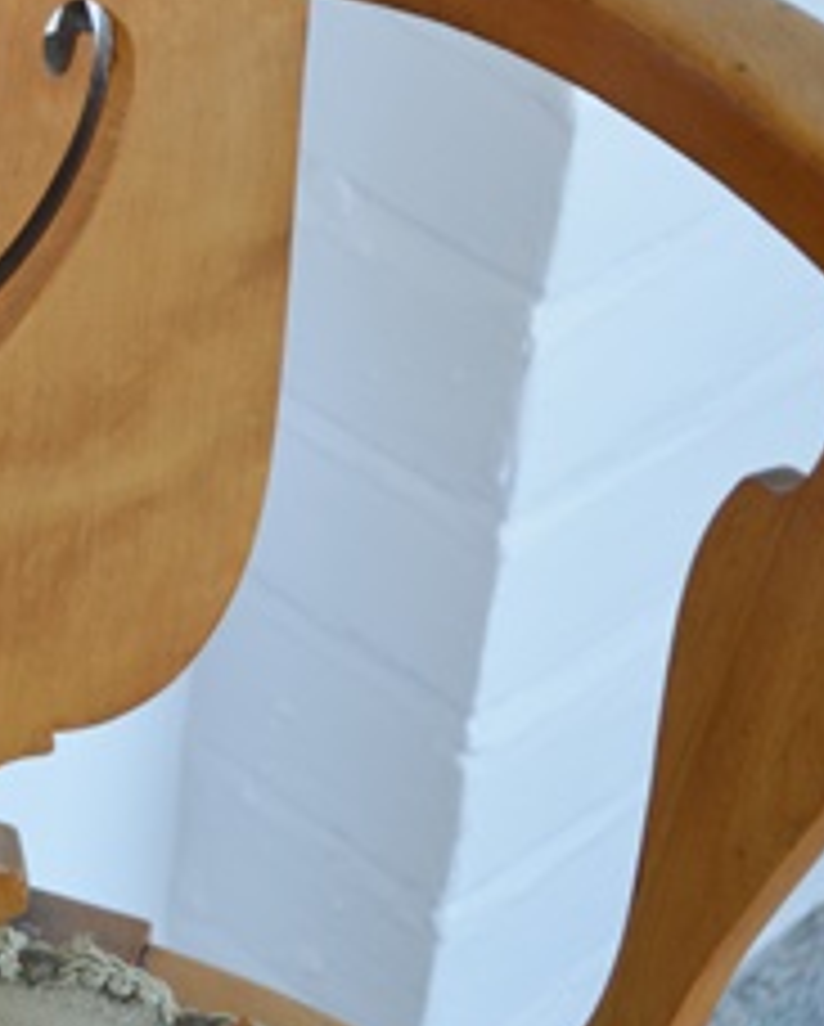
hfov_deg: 10.2
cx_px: -324
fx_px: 4503
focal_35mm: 148
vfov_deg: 13.0
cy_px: 364
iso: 450
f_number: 5.3
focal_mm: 40
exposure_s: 1/60
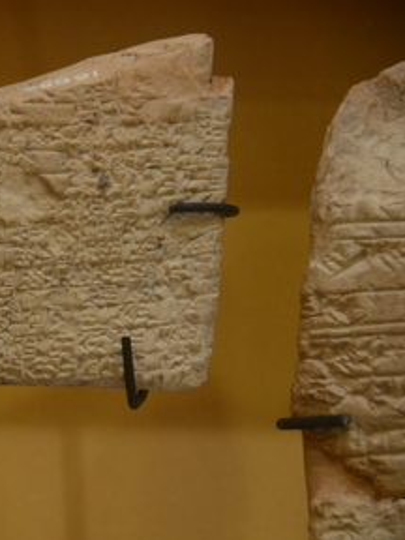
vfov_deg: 4.5
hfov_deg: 3.4
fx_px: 6848
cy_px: 269
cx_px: 9
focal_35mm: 439
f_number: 5.6
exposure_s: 1/30
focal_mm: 200
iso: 1000
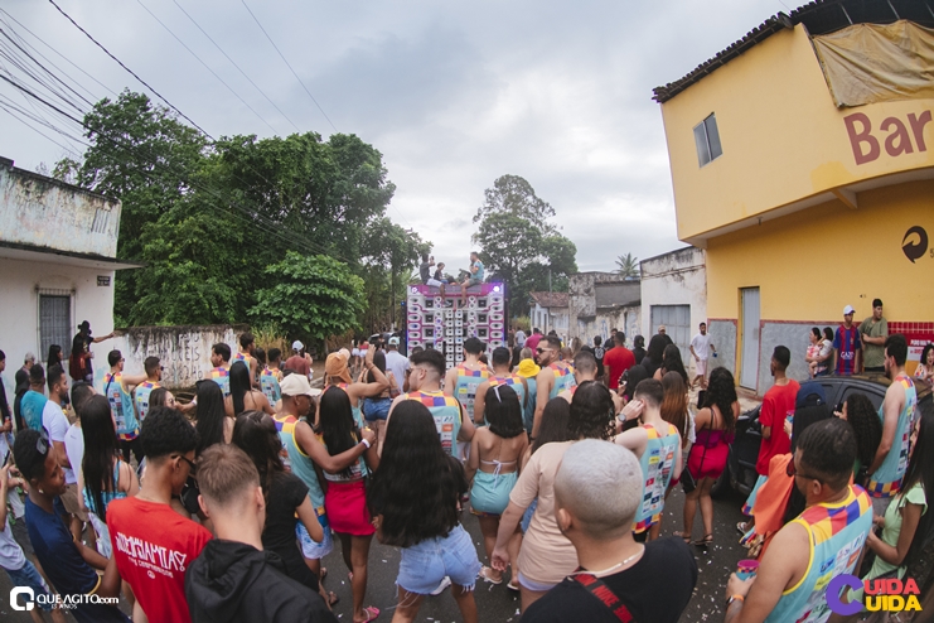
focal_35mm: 16
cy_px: 312
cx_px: 467
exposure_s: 1/2500
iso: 1600
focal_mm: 10.5
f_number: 4
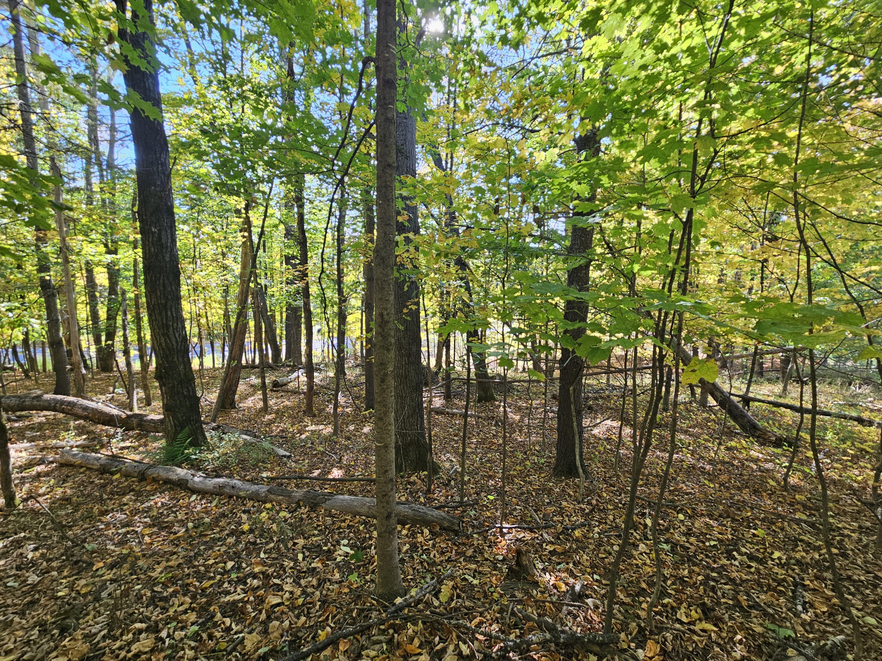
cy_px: 330
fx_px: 331
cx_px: 441
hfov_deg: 106.2
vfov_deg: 89.9
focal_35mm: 13
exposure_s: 1/120
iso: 50
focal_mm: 2.2
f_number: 2.2
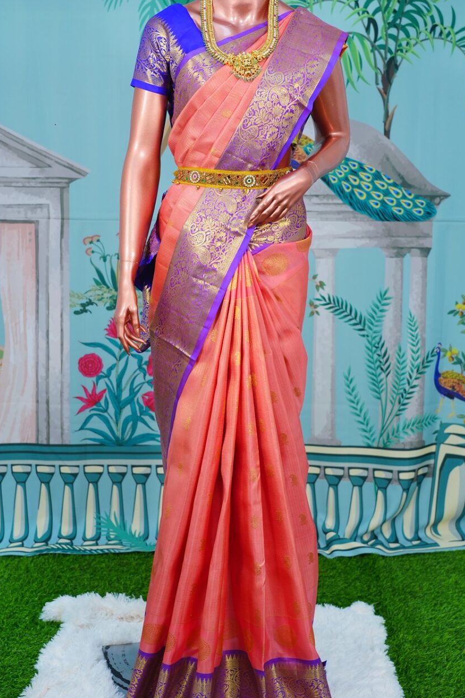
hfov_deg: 28.6
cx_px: 248
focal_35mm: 47
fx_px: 911
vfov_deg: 41.9
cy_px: 326
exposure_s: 1/250
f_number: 5
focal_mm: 39
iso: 640
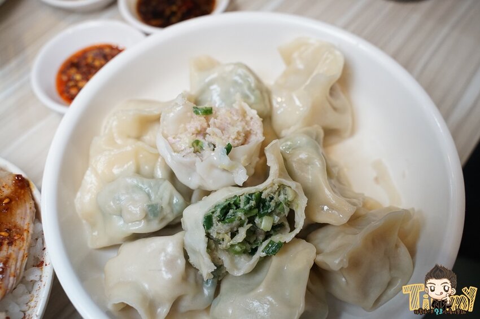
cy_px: 160
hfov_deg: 60.3
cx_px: 240
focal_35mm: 31
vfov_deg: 42.3
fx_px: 413
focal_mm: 31
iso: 3200
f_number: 5.6
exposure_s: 1/200
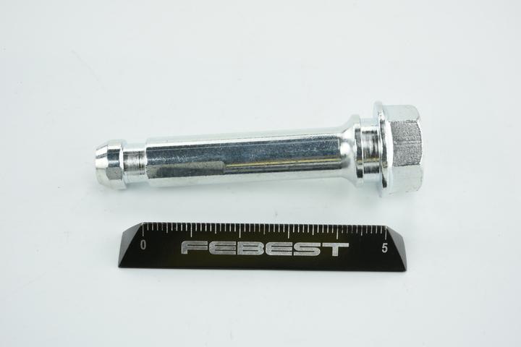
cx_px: 260
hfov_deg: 33.4
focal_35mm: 60
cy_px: 174
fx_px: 868
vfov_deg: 22.6
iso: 64
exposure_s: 1/2
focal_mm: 60
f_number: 36
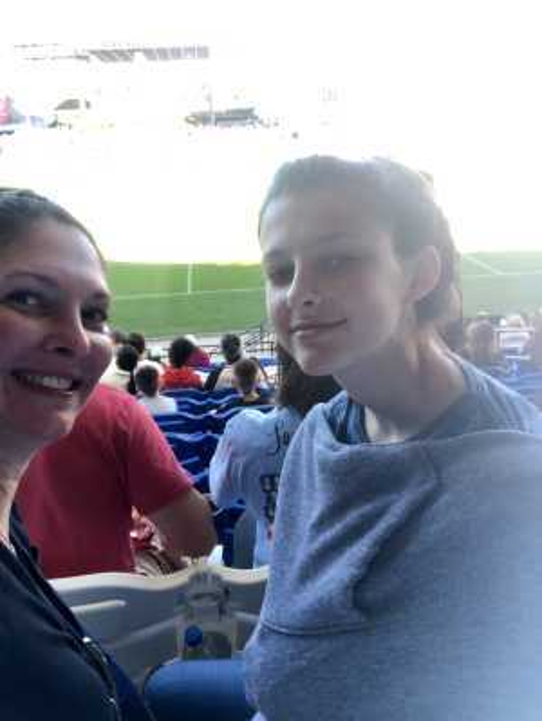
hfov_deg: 44.2
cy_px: 360
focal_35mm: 32
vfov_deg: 56.8
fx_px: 667
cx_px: 271
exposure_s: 1/120
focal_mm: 2.87
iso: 50
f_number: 2.2
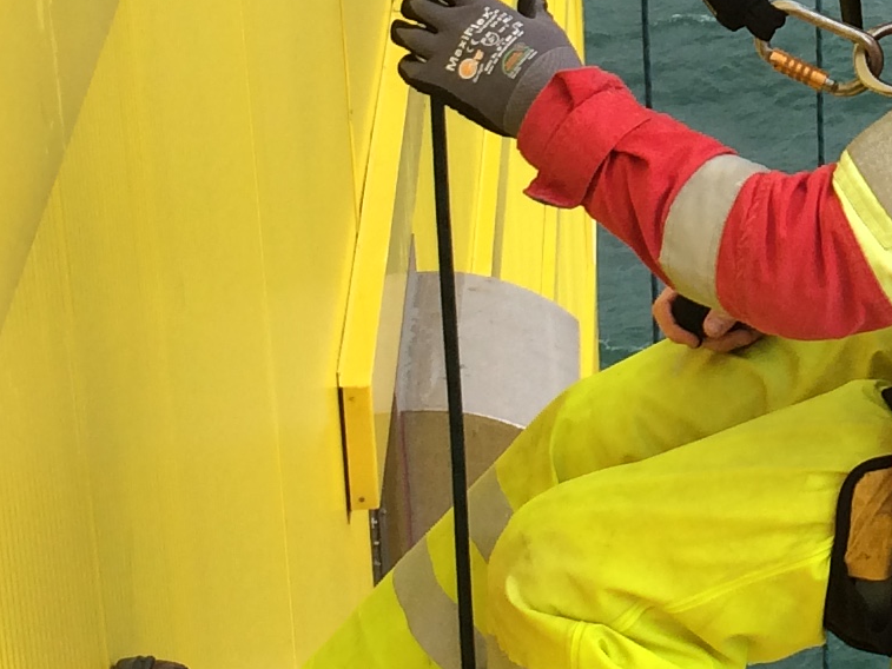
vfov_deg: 11.7
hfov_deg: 15.1
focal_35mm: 125
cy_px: -102
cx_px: 1136
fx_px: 3222
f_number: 2.2
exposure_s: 1/641
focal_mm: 4.15
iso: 32
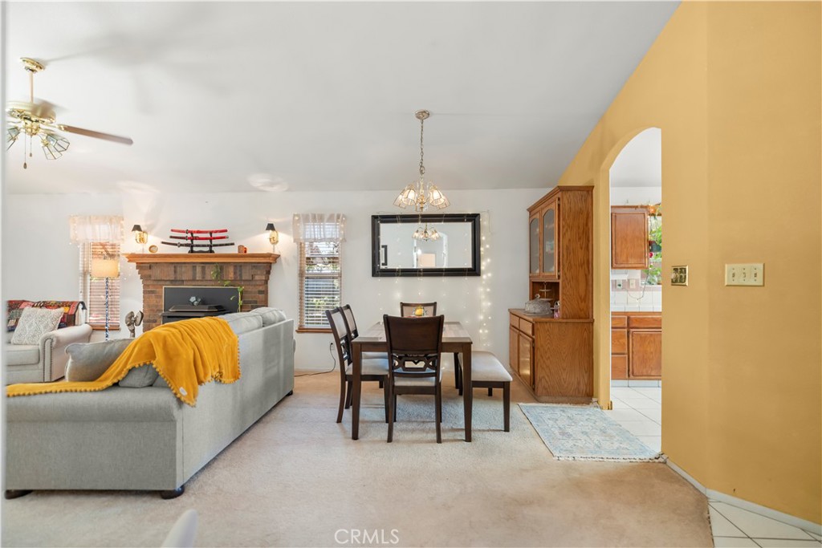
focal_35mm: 16
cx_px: 411
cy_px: 274
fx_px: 365
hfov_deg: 96.7
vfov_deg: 73.8
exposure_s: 1/100
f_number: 1.8
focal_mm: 16
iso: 800
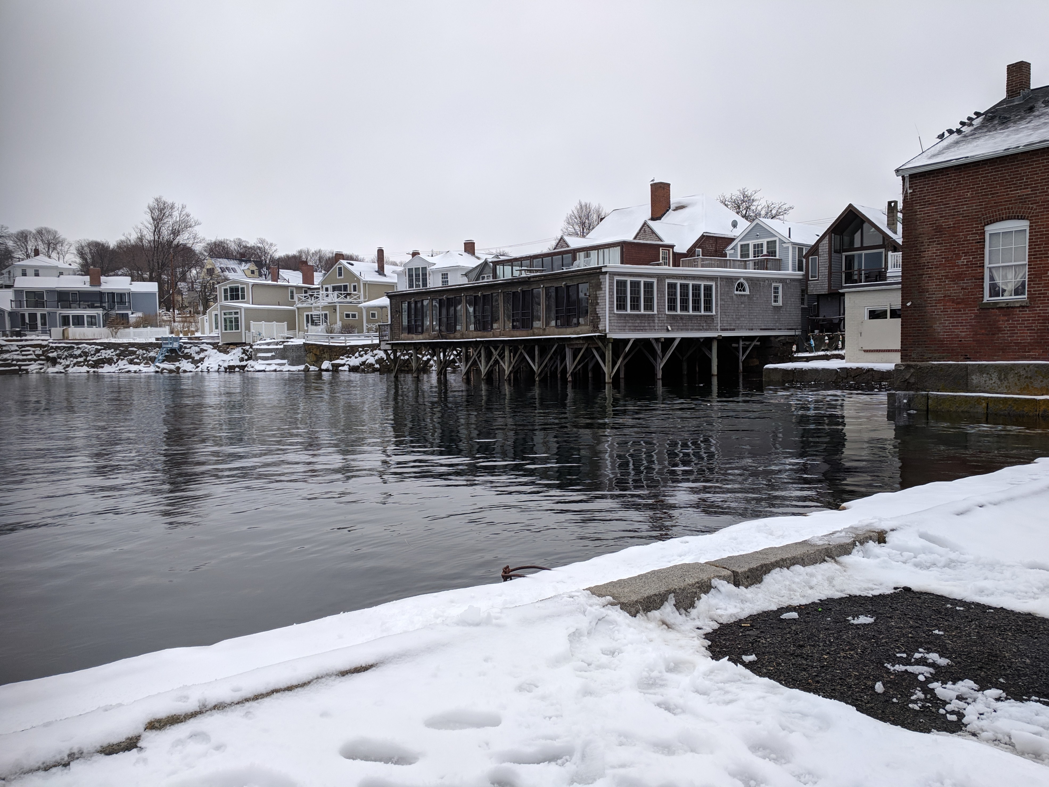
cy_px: 394
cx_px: 524
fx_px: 788
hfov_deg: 67.3
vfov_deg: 53.1
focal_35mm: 26
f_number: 2
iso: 70
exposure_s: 1/1754
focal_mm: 4.67
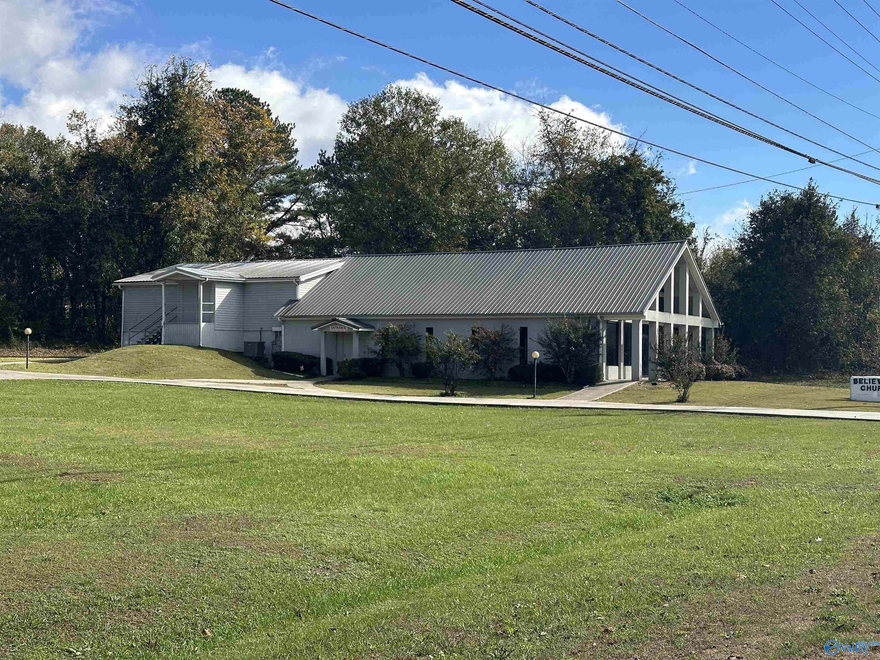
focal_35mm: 48
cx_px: 440
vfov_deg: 30.3
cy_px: 330
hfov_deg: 39.7
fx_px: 1220
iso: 64
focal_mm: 6.86
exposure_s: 1/3472
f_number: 1.78
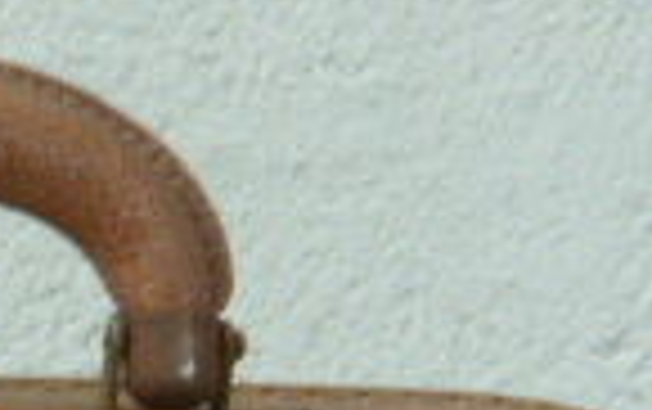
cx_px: -207
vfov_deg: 5.5
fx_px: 4074
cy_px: 1045
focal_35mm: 229
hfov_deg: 9.0
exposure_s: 1/20
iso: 400
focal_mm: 8.5
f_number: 4.2
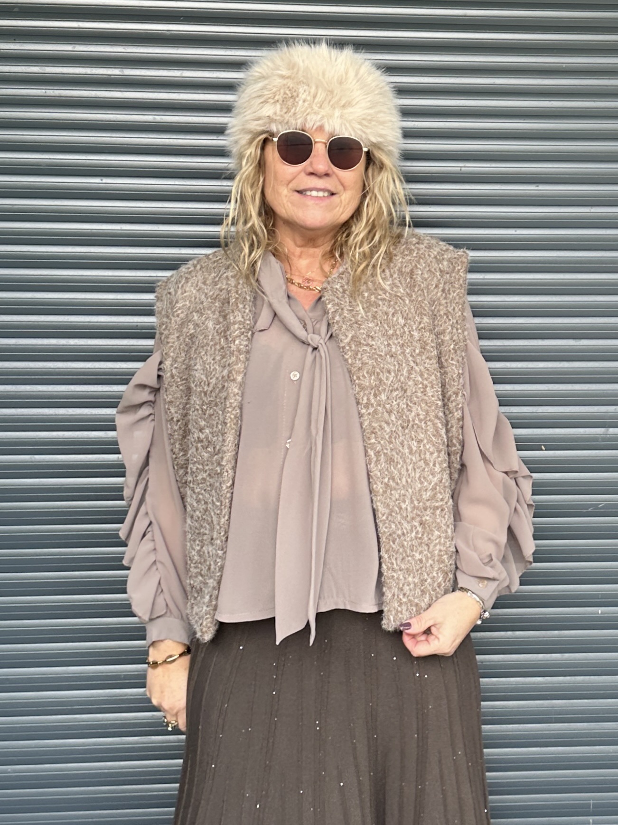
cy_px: 412
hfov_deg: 56.8
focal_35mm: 24
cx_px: 309
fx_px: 572
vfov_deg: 71.6
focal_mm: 6.86
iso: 100
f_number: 1.78
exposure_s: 1/121
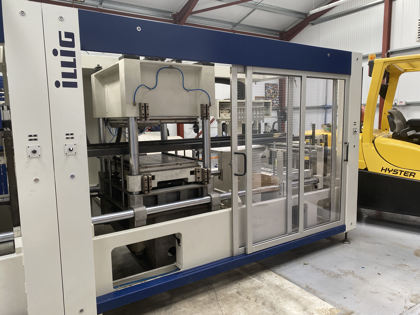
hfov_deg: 67.3
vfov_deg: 53.1
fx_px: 315
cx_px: 210
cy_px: 158
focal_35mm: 26
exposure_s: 1/121
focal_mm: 4.25
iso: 125
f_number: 1.8
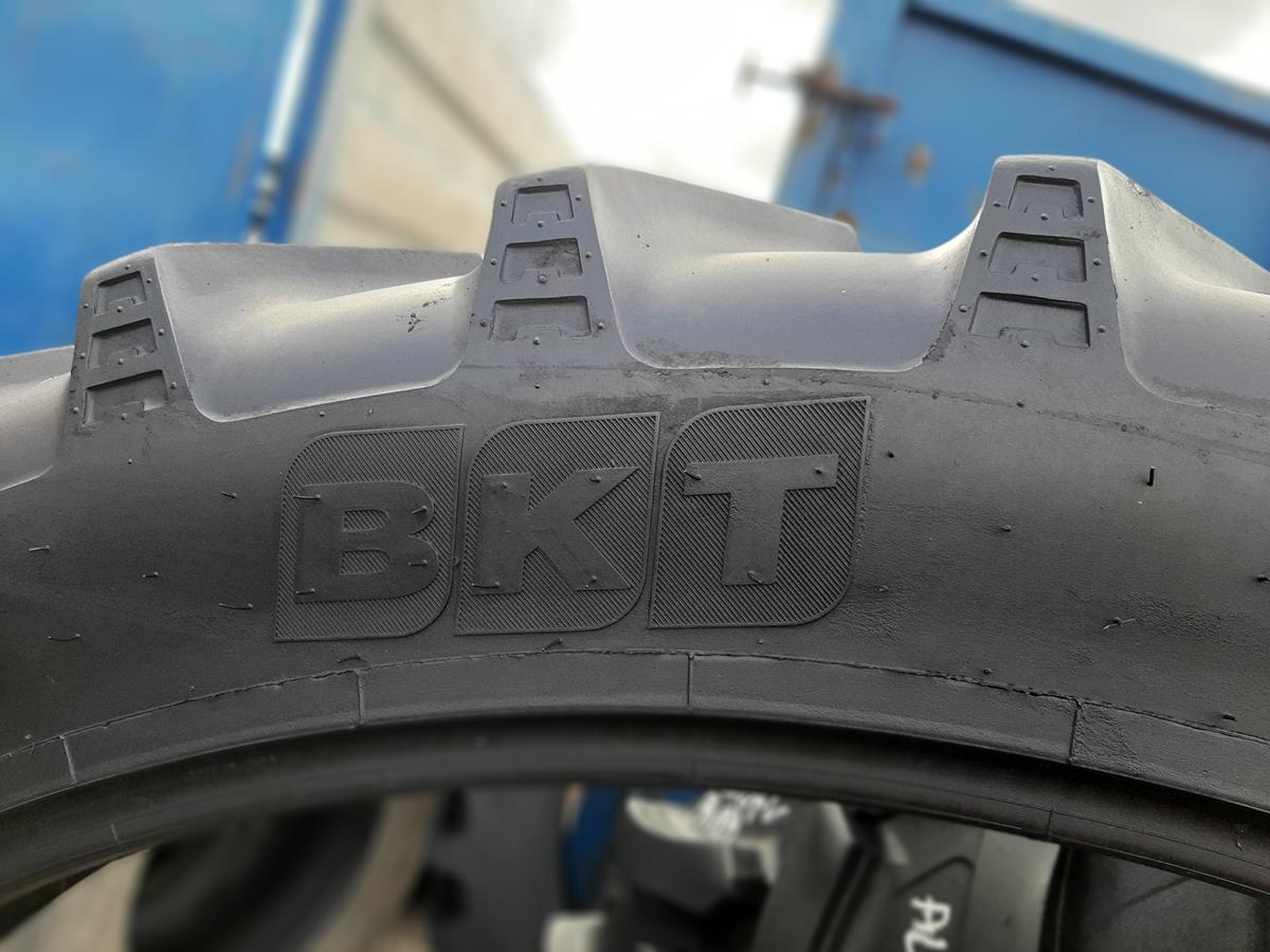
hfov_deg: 67.3
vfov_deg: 53.1
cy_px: 476
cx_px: 635
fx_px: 954
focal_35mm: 26
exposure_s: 1/417
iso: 40
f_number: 1.7
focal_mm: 3.93
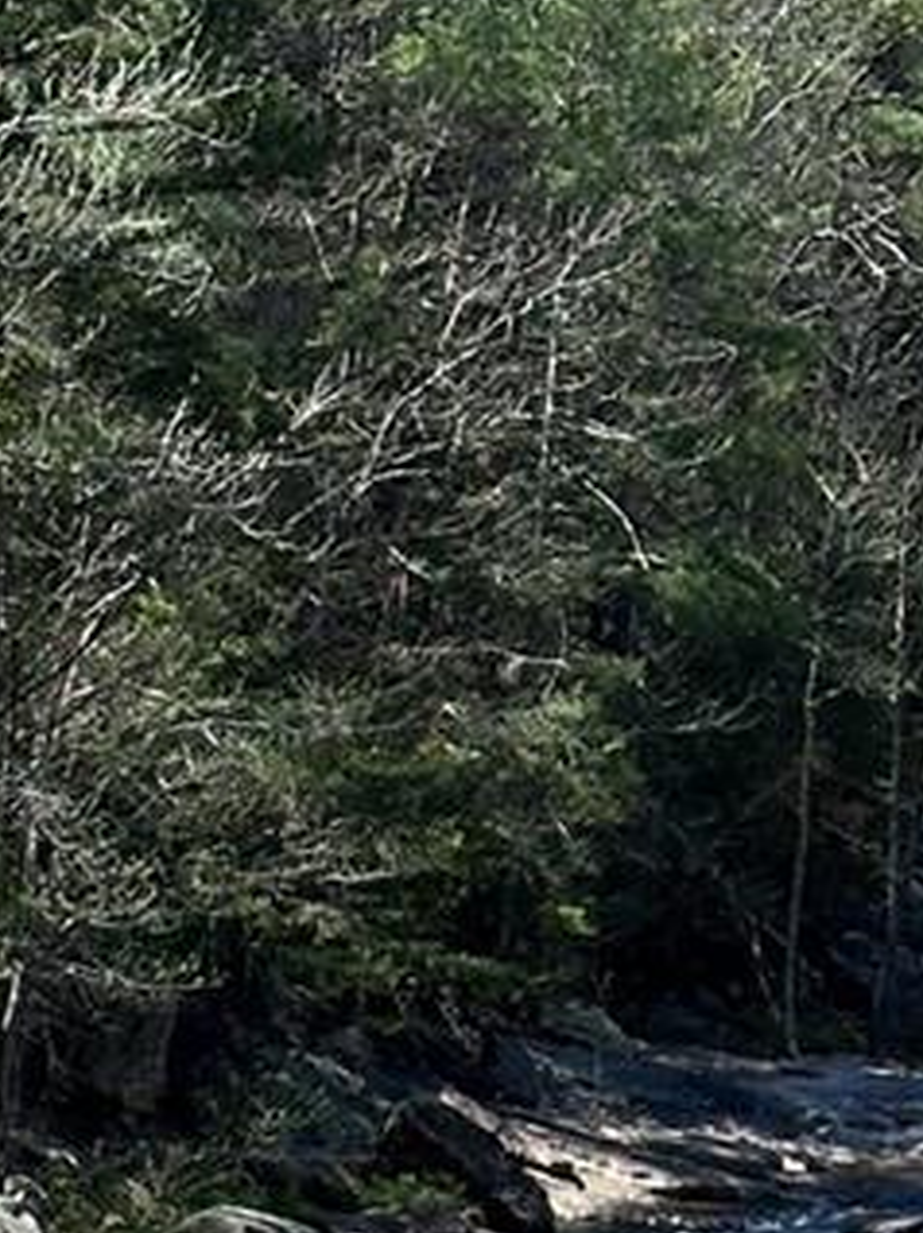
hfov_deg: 6.4
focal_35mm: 232
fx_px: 8259
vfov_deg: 7.9
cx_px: 31
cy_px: 2931
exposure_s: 1/2358
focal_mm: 6.86
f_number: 1.78
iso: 64
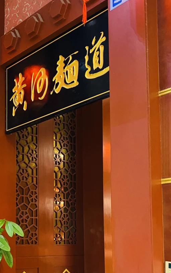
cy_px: 208
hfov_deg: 25.6
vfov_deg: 39.8
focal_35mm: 49
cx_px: 19
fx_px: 365
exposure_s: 1/25
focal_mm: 4.25
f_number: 1.8
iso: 640
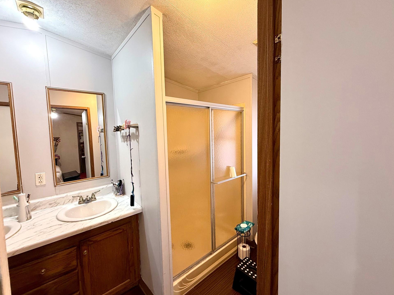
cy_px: 143
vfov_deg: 81.7
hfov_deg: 98.1
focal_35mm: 15
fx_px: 171
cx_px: 191
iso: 200
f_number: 2.2
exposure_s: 1/60
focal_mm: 2.22
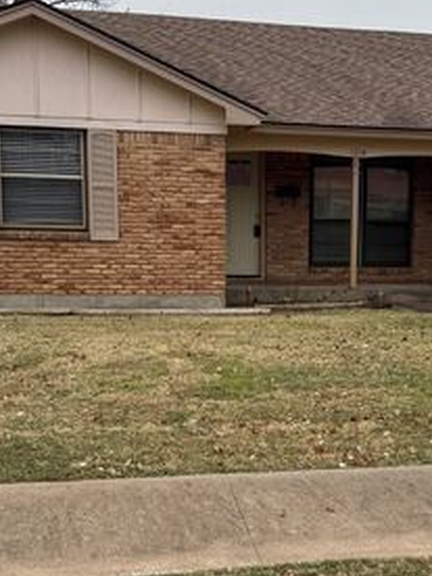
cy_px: 339
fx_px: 965
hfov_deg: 24.9
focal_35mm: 58
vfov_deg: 33.2
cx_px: 338
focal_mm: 6.76
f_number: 1.78
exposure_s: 1/888
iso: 80
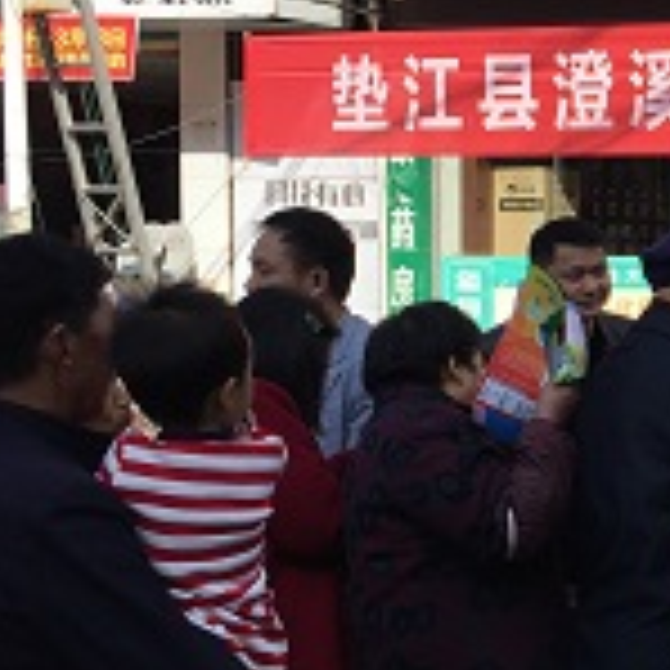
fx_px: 1883
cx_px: 953
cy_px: 299
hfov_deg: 18.3
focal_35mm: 86
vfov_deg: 20.2
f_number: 2.2
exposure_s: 1/1412
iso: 32
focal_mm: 4.15
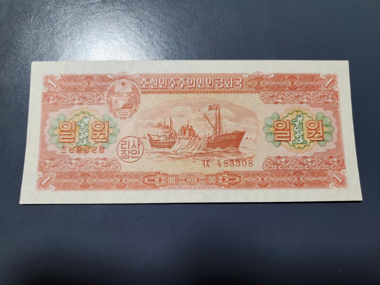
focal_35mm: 23
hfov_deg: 73.9
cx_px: 190
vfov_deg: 58.9
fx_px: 252
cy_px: 142
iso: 500
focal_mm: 5.4
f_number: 1.8
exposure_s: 1/101
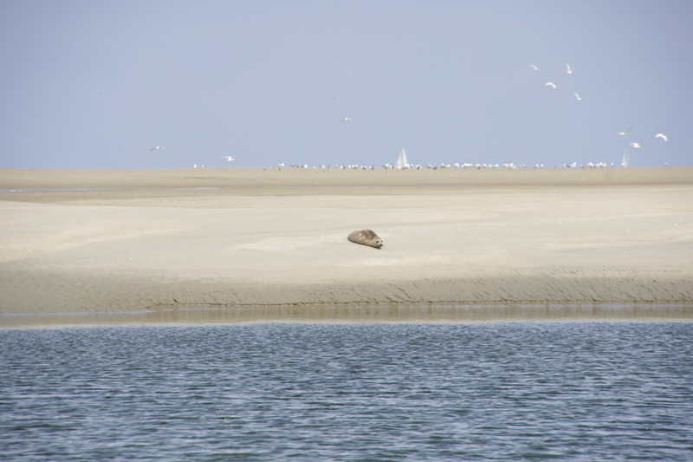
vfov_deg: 3.3
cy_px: 231
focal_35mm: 420
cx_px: 346
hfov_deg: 4.9
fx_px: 8083
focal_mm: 280
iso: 200
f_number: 10
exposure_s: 1/400
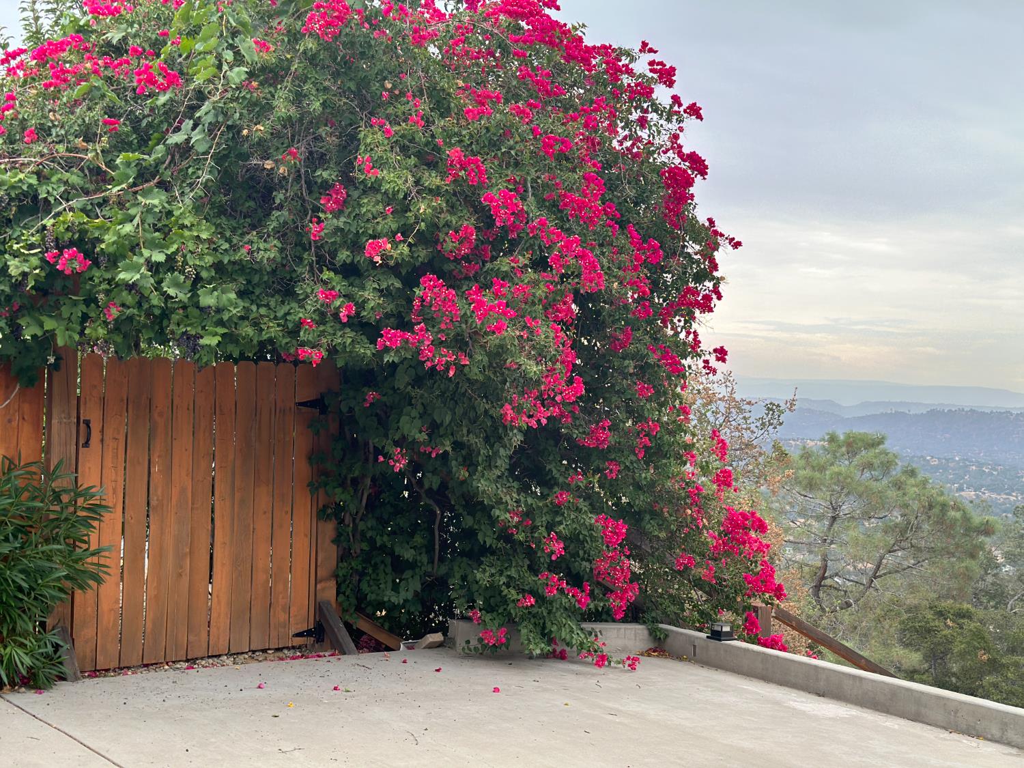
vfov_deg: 30.3
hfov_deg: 39.7
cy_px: 384
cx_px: 512
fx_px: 1420
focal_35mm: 48
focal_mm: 6.86
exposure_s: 1/386
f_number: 1.78
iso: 80
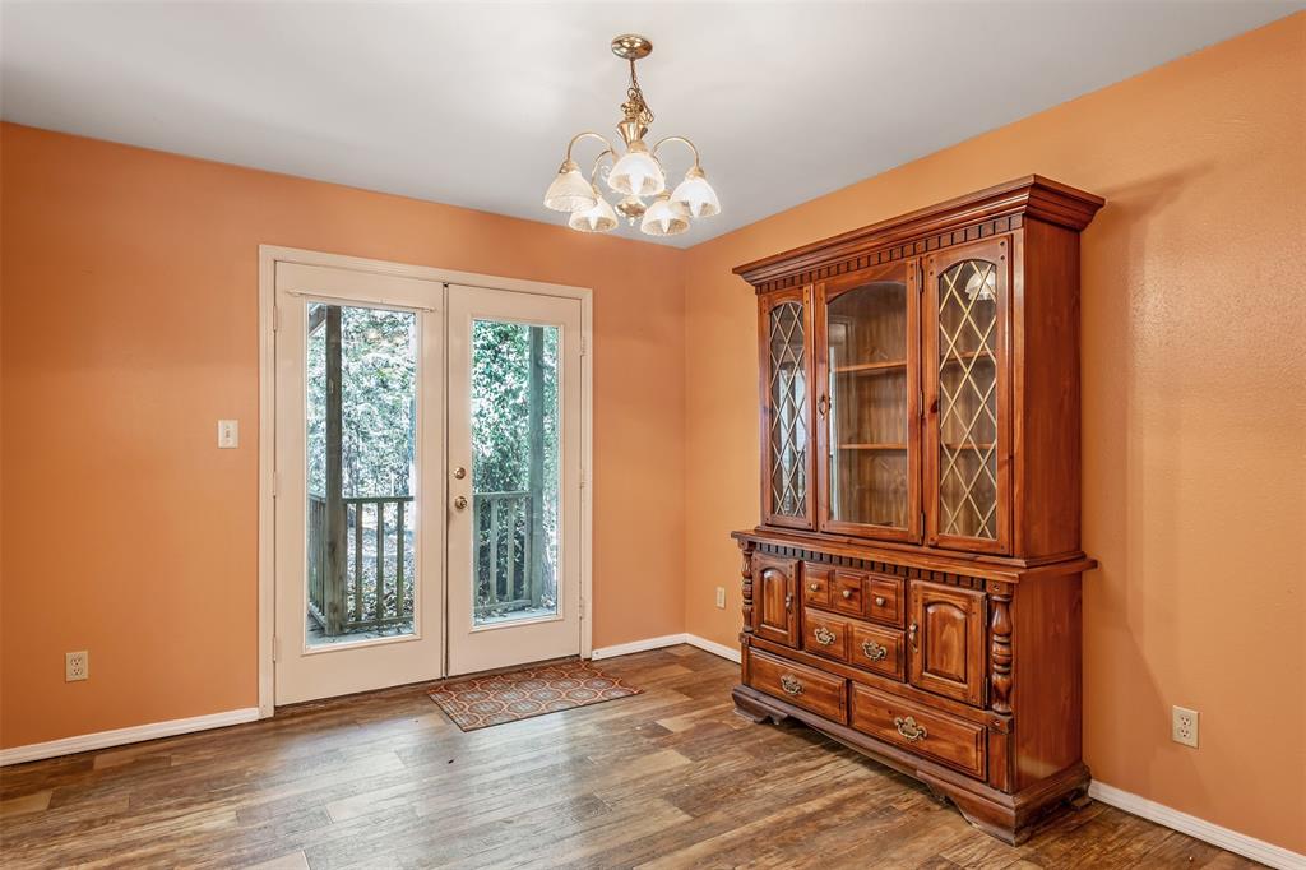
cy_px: 435
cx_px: 653
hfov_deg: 84.0
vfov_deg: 61.9
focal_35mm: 20
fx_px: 725
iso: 800
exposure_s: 1/2.5
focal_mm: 20
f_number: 8
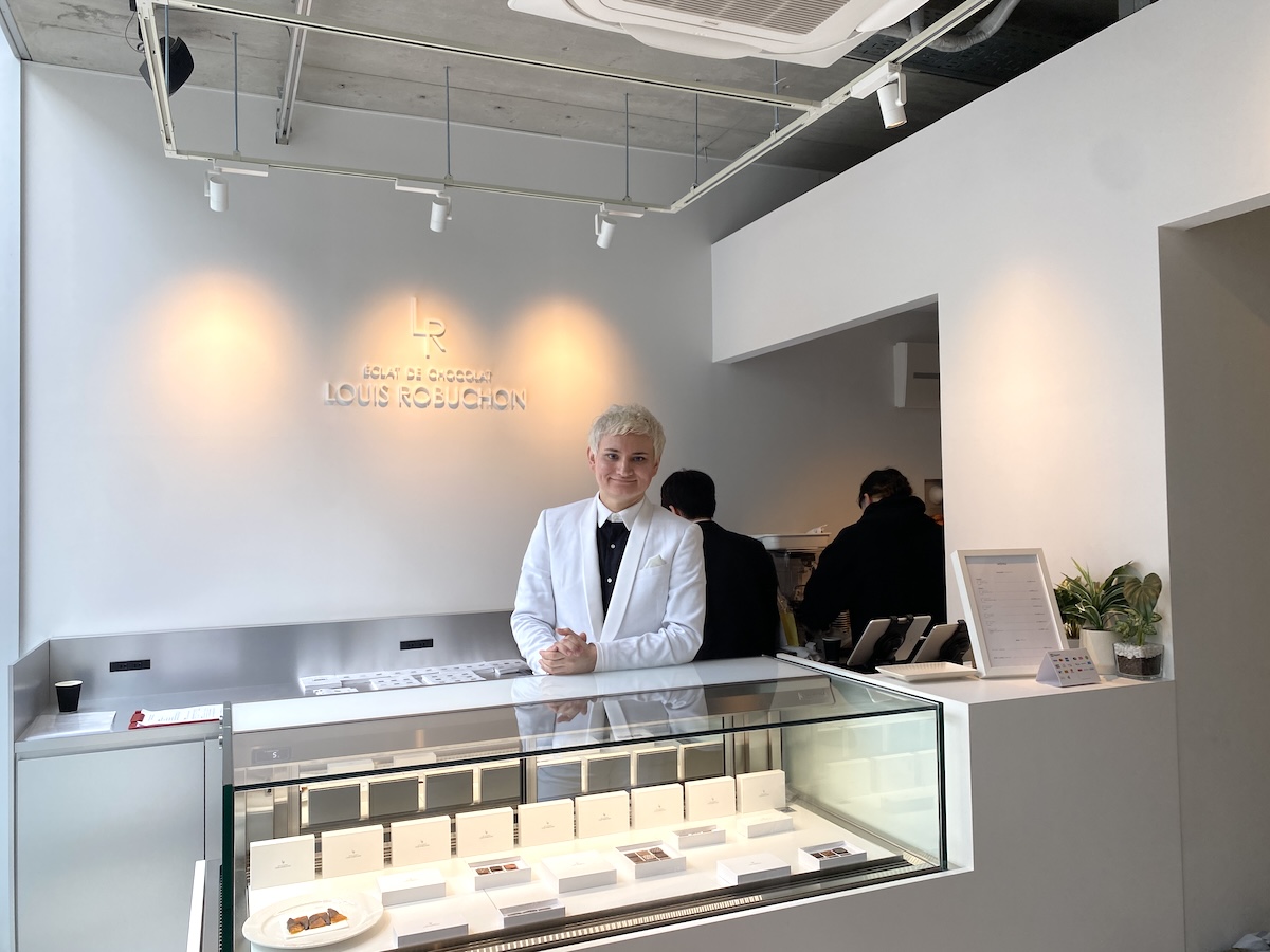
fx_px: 954
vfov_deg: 53.1
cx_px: 635
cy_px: 476
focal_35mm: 26
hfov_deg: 67.3
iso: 32
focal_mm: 4.25
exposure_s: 1/508
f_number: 1.8
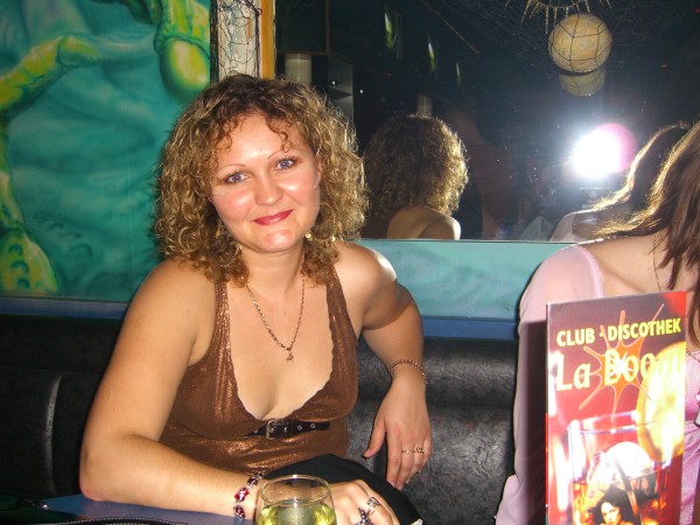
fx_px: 768
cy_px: 262
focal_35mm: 38
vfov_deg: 37.7
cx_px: 350
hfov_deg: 49.0
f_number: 2.8
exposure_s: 1/60
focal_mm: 7.9
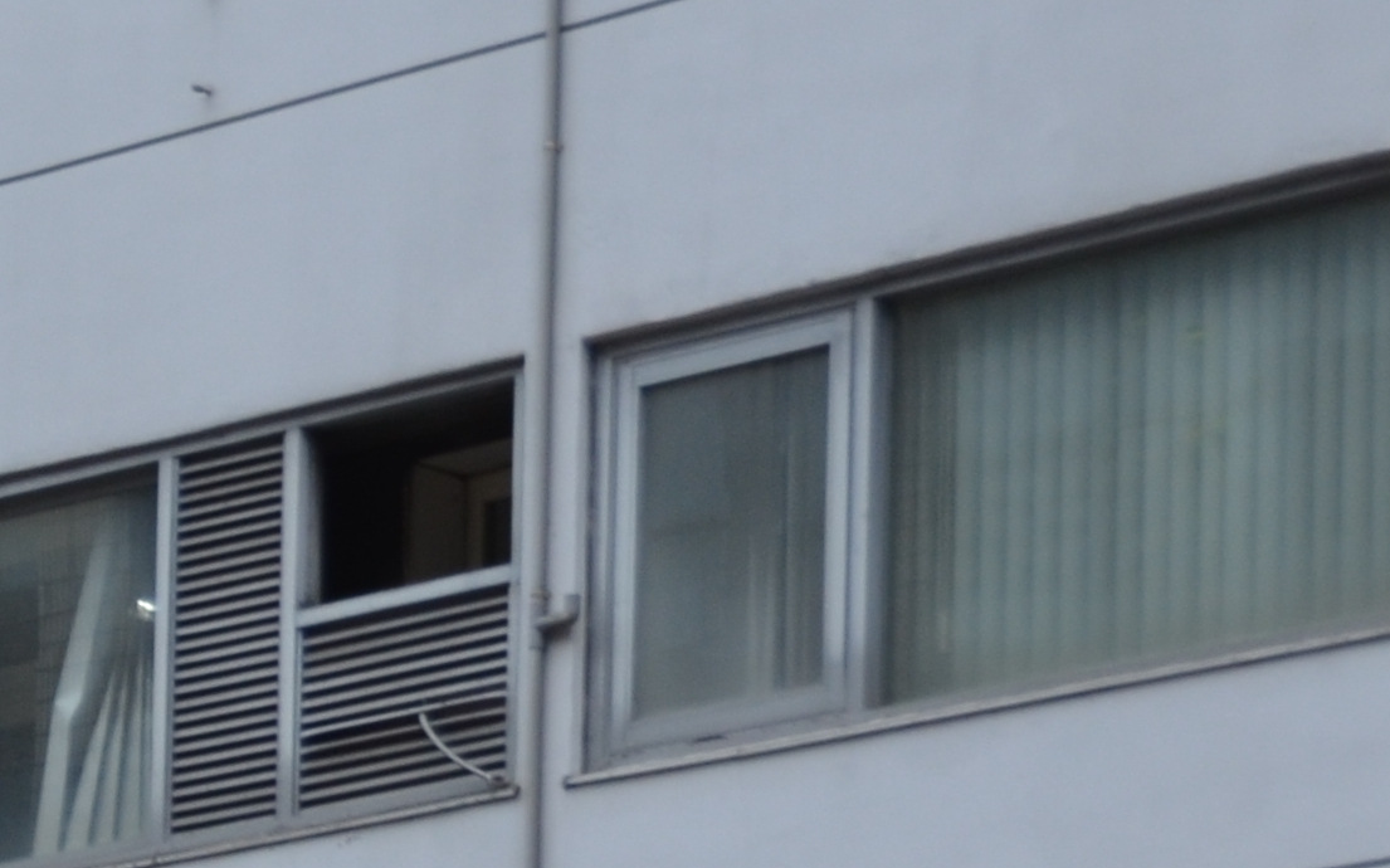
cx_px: -1489
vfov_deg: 5.3
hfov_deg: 8.1
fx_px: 9279
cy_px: 1308
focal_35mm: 245
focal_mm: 36
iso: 280
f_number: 5.6
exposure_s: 1/125
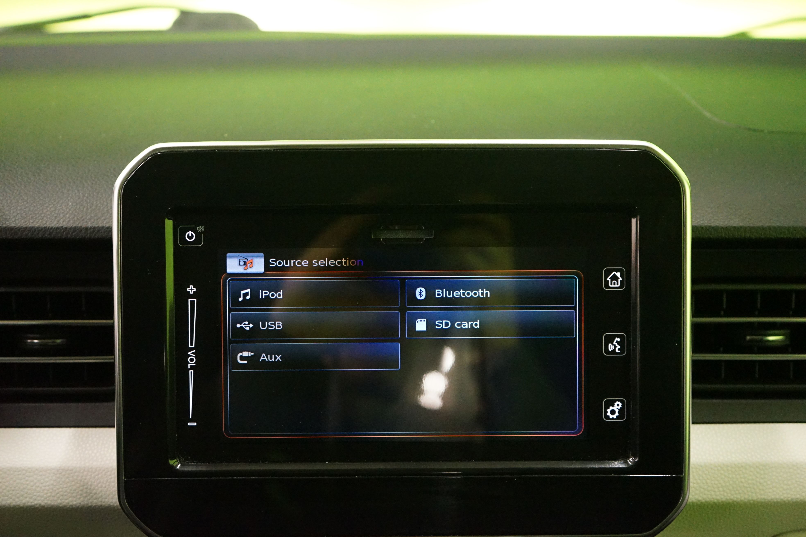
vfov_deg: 32.6
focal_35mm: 41
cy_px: 268
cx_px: 403
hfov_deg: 47.4
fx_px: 918
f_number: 4.5
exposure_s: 1/20
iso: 6400
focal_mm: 41
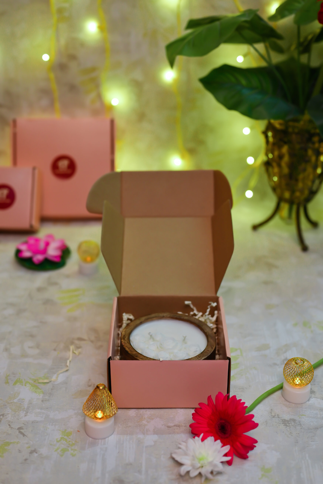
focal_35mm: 50
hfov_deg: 27.0
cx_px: 162
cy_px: 242
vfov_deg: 39.6
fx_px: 672
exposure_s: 1/160
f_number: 2.8
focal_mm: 50
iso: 250
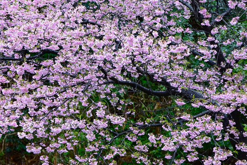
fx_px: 1029
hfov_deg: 13.7
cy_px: 82
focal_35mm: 150
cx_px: 124
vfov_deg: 9.1
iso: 640
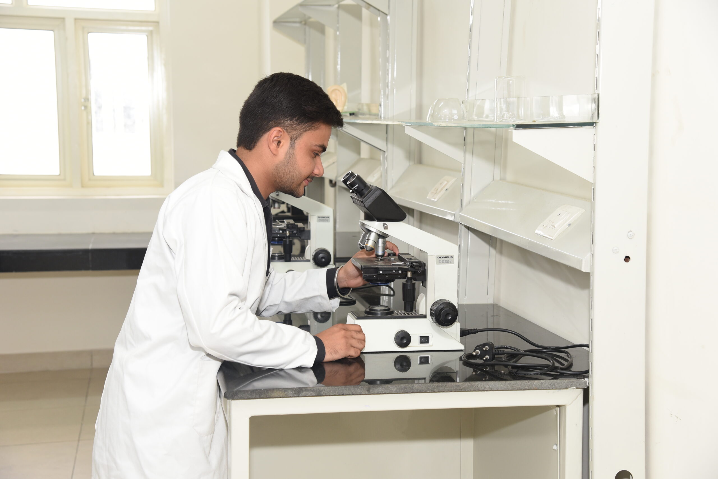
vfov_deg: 21.9
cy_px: 240
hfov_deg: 32.4
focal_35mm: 62
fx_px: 1237
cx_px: 359
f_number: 6.3
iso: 1000
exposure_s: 1/125
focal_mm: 62
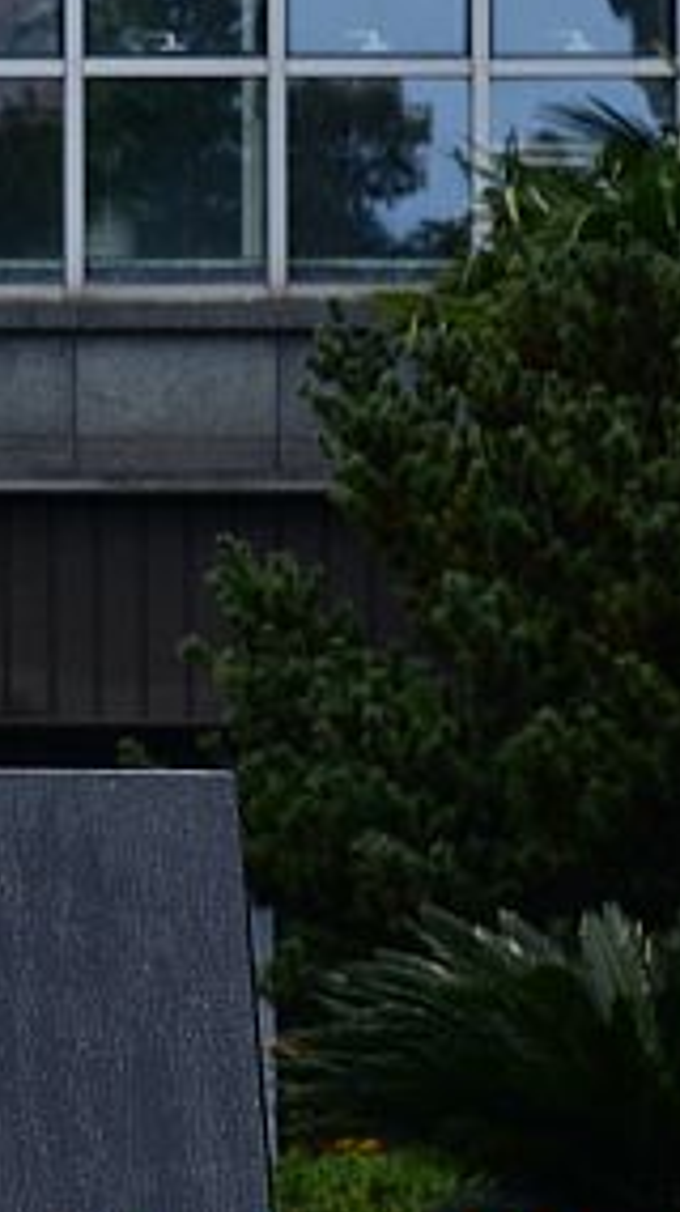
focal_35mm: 375
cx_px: -1075
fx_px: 12038
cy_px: 529
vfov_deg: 5.8
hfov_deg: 3.2
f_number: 5.6
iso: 500
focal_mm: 85
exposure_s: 1/200
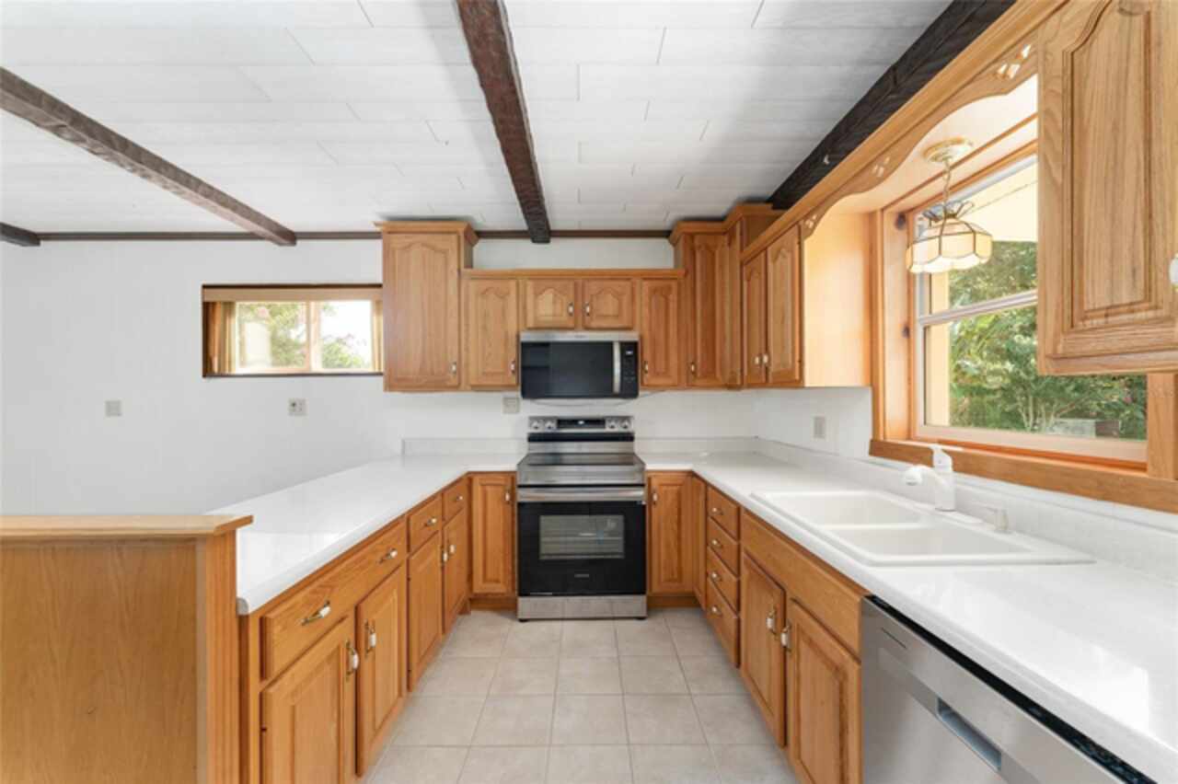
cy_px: 392
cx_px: 589
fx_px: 458
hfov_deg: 104.3
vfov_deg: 81.1
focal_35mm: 14
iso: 400
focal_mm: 14
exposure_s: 1/6
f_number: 7.1
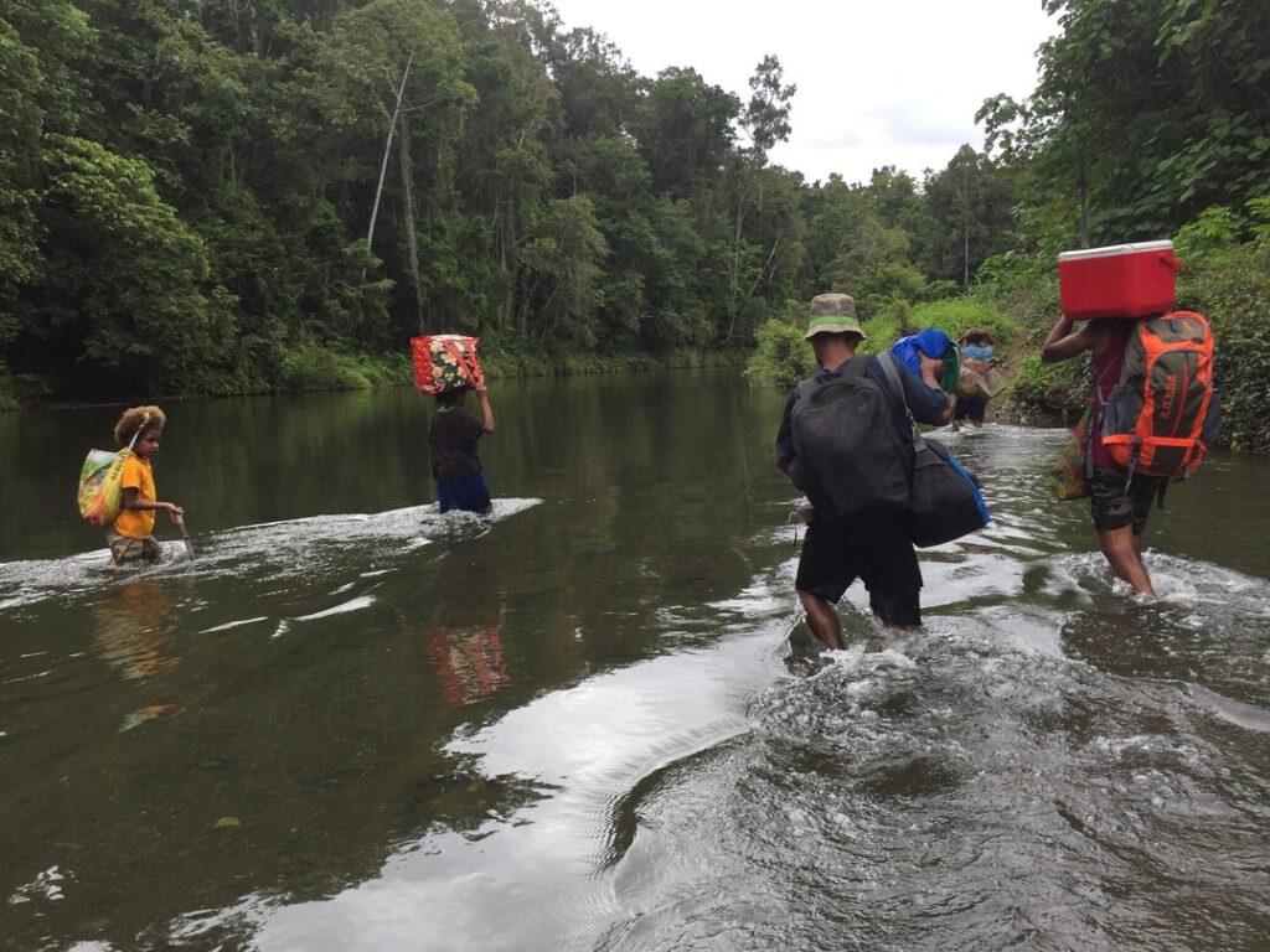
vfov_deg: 48.2
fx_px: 1064
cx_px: 635
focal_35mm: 29
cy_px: 476
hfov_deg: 61.7
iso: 32
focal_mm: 4.15
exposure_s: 1/412
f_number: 2.2
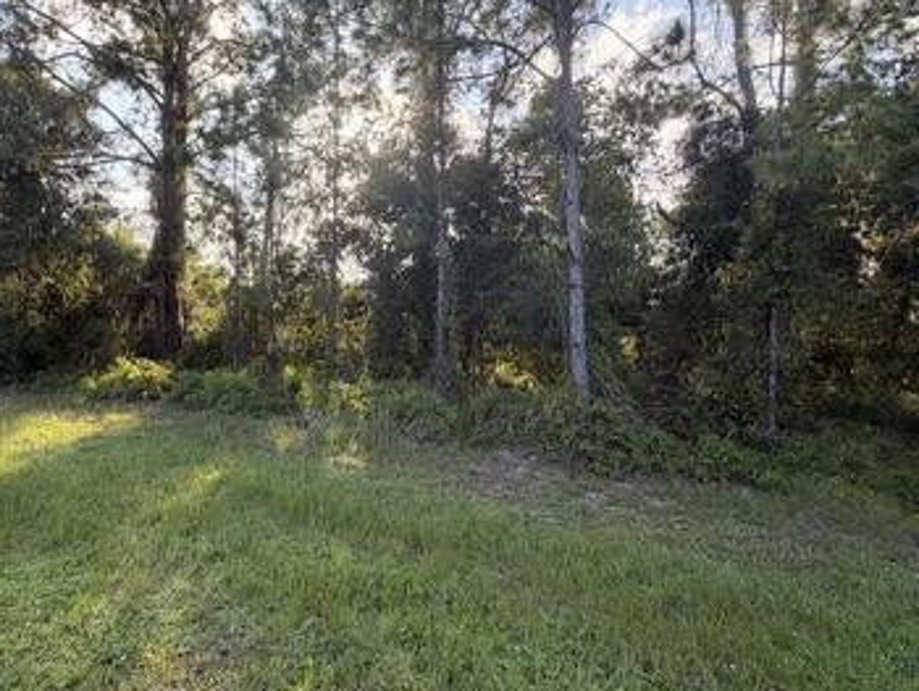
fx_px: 531
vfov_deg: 65.9
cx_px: 357
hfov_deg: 80.5
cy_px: 319
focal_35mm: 20
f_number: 2.2
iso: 50
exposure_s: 1/226
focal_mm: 2.22
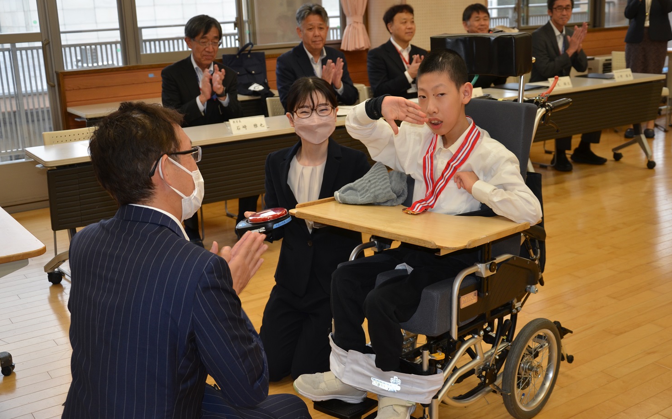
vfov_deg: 29.8
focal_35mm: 43
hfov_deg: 46.2
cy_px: 197
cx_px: 336
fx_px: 787
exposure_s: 1/125
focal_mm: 28
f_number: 4
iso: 320
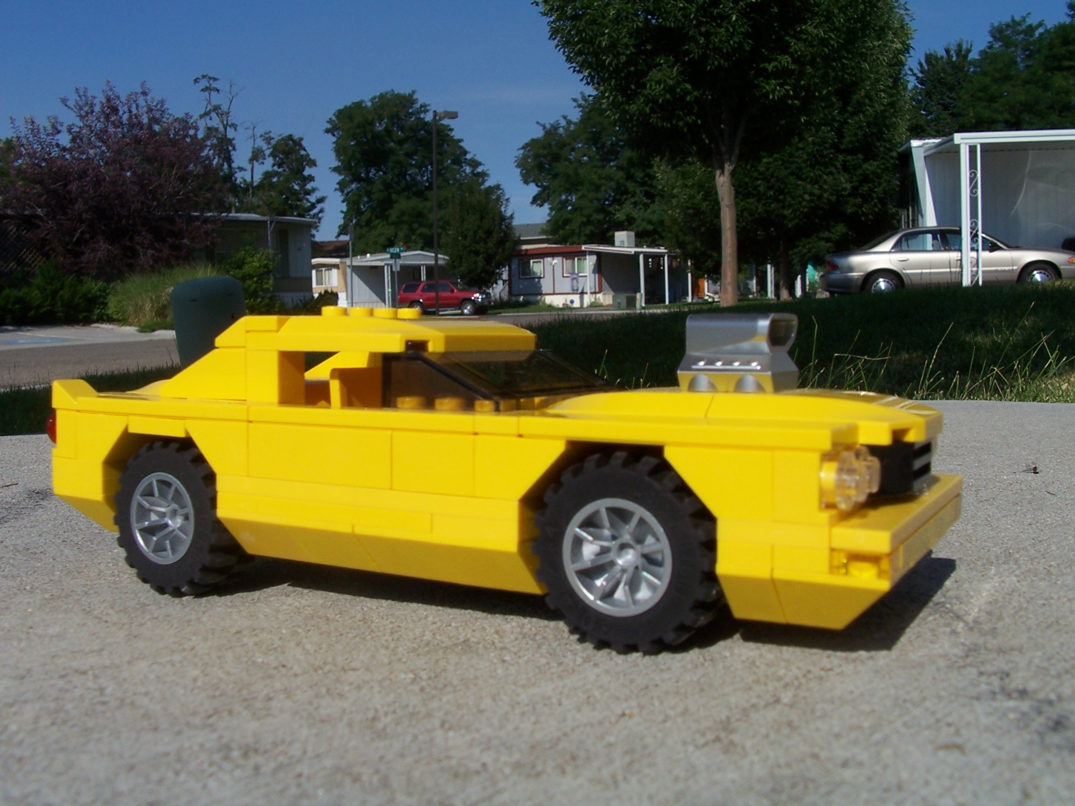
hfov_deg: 52.6
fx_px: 1087
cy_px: 403
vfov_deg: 40.7
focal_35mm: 35
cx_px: 538
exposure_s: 1/1000
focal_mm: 6
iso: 80
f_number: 5.6
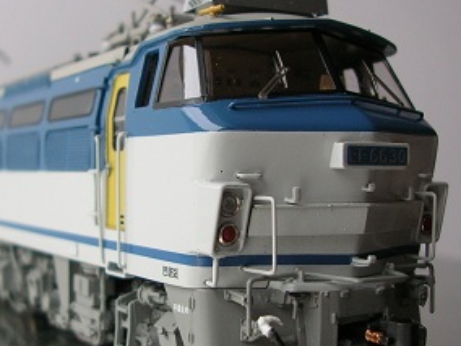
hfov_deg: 31.6
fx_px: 812
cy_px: 181
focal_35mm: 61
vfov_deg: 24.0
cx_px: 184
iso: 50
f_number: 2.8
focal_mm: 5.8
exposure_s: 1/6.8
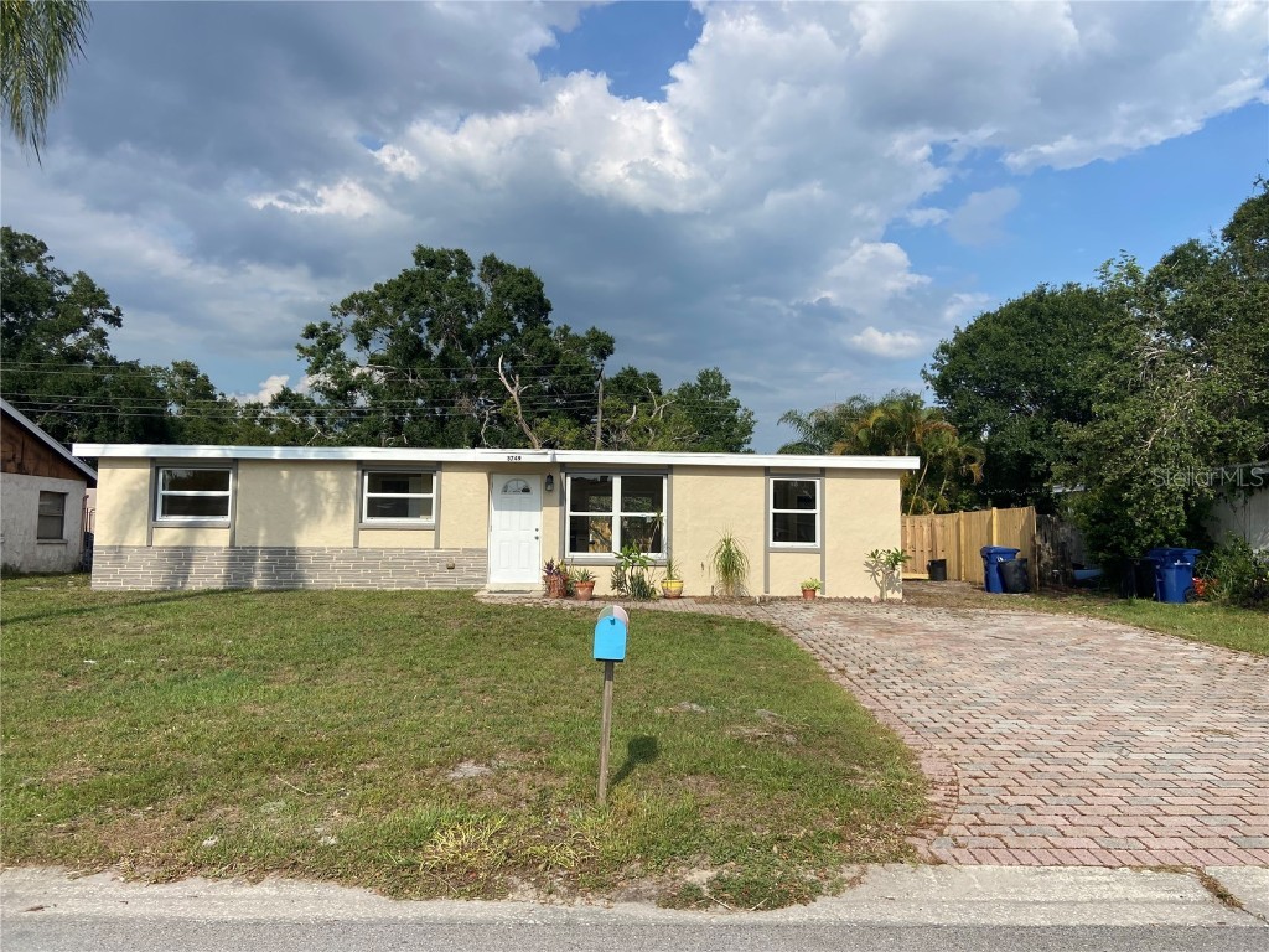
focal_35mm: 26
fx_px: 953
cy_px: 476
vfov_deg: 53.1
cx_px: 634
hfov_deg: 67.3
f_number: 1.8
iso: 32
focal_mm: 4.25
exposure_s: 1/3731
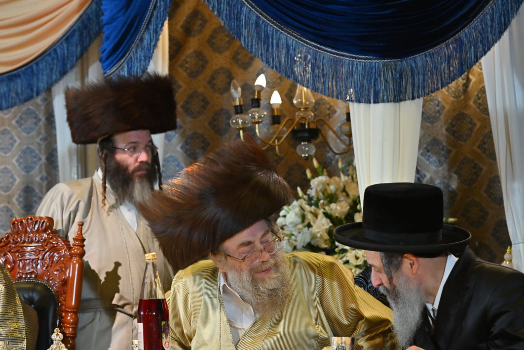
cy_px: 221
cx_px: 329
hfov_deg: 14.1
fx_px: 2110
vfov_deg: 9.5
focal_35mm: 145
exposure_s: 1/200
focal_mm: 110
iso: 1250
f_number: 5
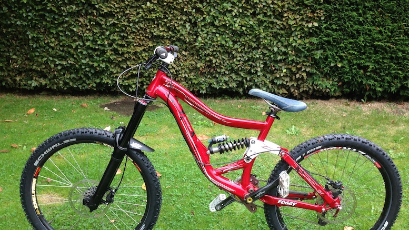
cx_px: 203
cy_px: 152
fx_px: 401
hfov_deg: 54.0
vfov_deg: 31.8
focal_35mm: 37
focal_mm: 4.12
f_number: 2.4
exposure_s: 1/120
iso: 80
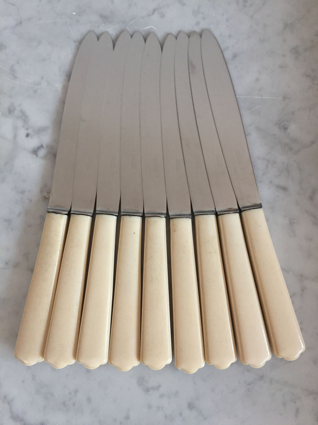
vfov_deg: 61.7
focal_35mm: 29
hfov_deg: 48.2
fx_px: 355
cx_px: 159
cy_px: 212
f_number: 2.2
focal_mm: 4.15
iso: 160
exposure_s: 1/33
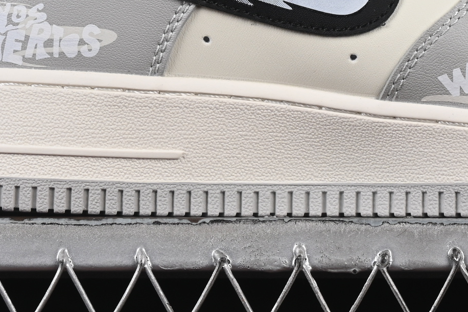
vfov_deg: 6.0
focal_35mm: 228
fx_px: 2964
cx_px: 386
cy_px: -77
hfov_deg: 9.0
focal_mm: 50
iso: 160
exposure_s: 1/80
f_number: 8
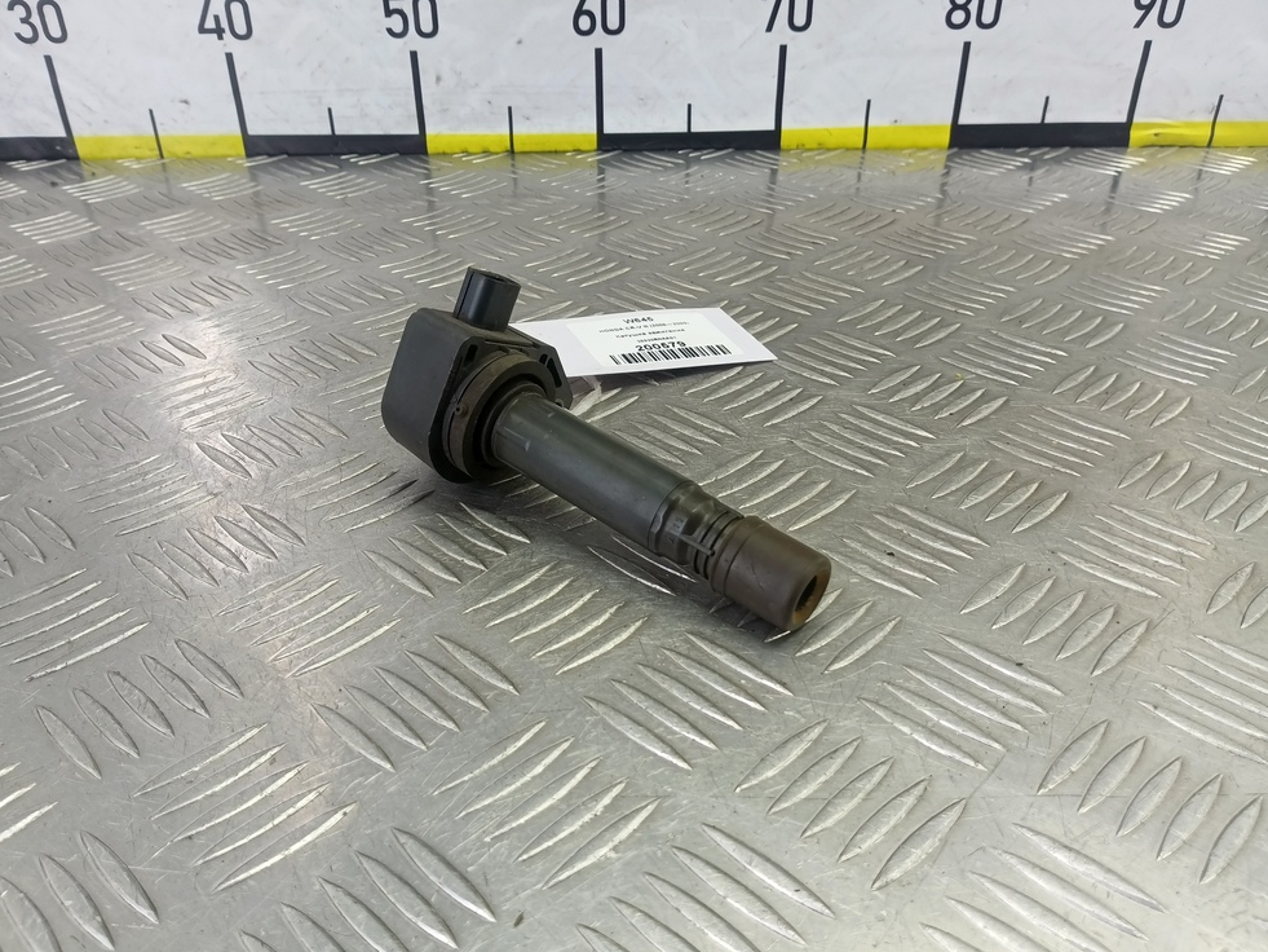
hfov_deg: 71.6
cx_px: 617
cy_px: 488
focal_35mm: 24
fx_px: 879
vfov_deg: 56.8
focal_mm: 4.11
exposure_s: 1/50
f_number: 1.6
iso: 138
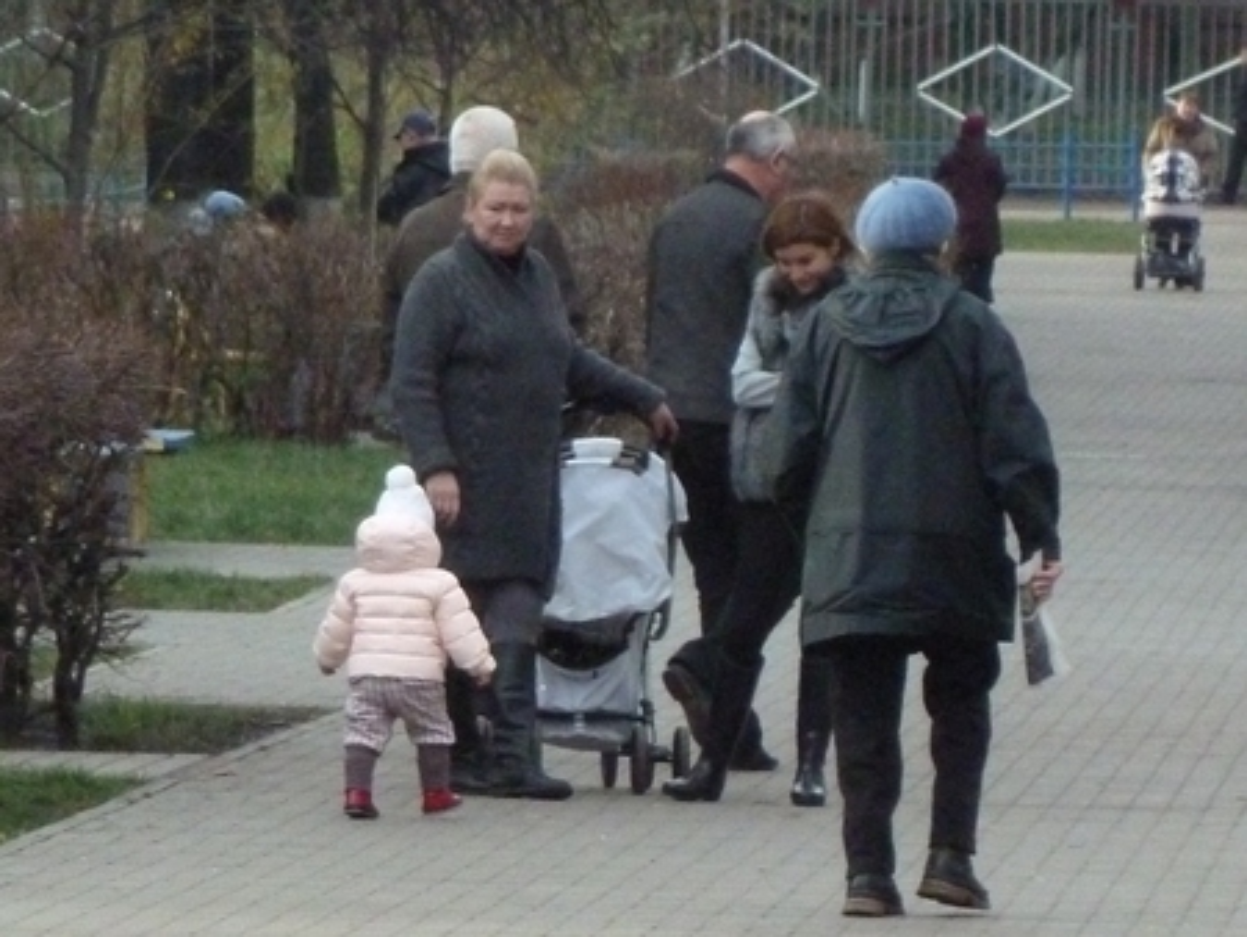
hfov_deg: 6.5
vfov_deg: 4.9
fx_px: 10993
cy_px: 468
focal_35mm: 305
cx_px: 624
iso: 800
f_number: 4.9
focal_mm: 49.2
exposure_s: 1/500
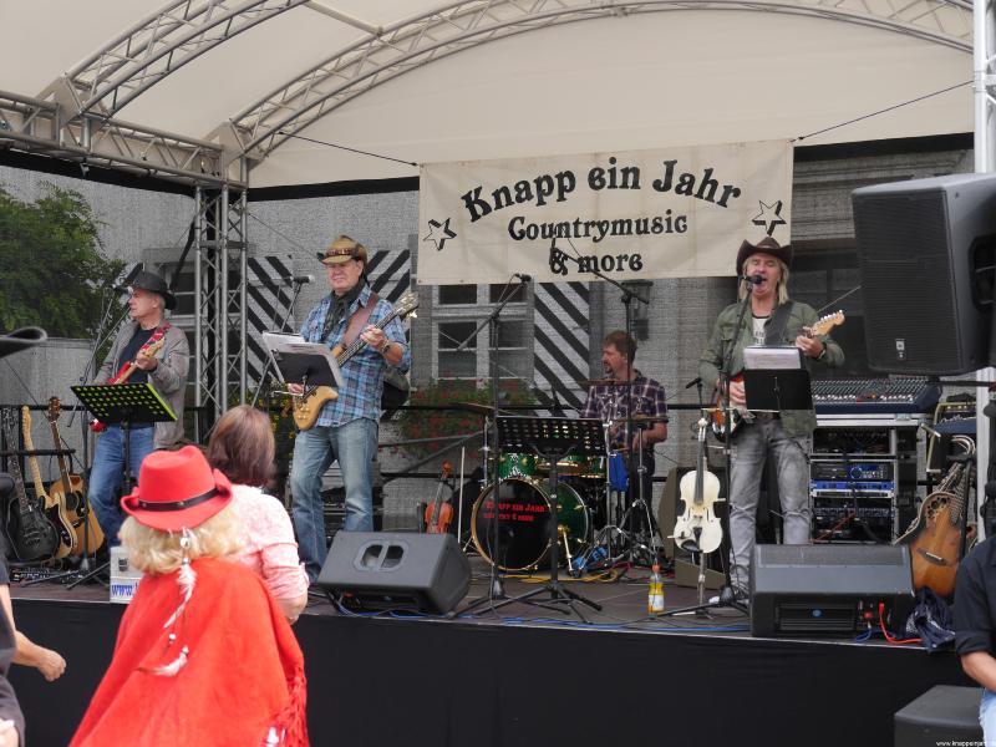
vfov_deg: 22.9
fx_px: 1841
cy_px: 374
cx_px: 498
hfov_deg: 30.3
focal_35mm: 64
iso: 200
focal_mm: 32
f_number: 5.6
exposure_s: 1/160
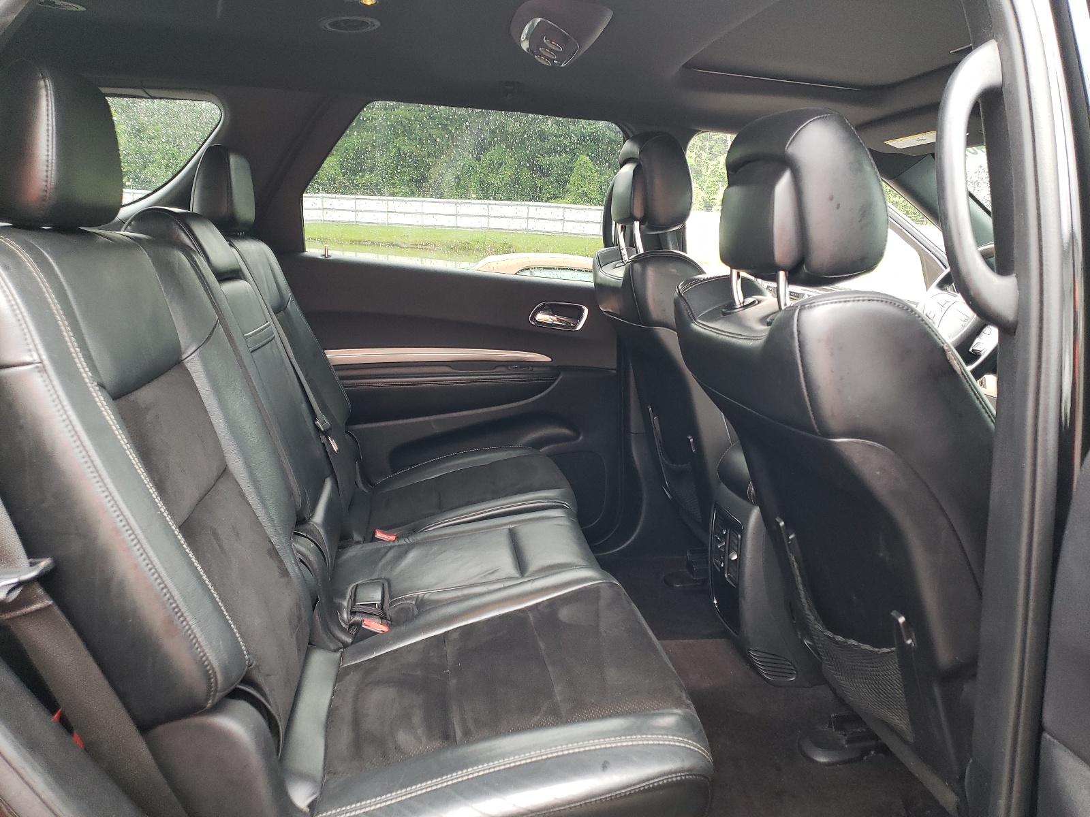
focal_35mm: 26
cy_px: 408
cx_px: 545
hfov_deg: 67.3
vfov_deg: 53.1
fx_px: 819
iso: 115
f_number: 1.5
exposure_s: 1/60.2
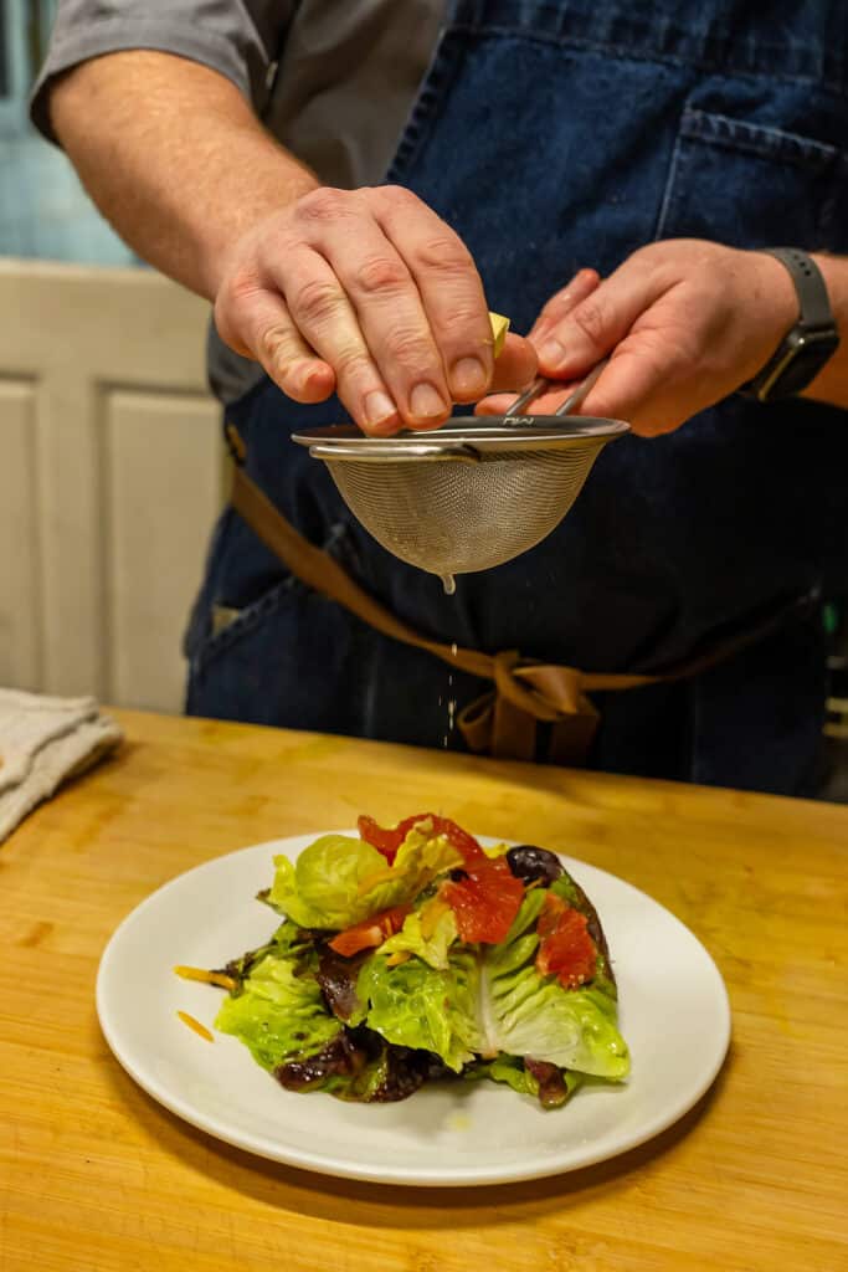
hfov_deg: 41.7
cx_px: 424
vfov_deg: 59.5
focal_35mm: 32
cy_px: 636
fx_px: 1113
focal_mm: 31.5
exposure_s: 1/160
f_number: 4
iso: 800
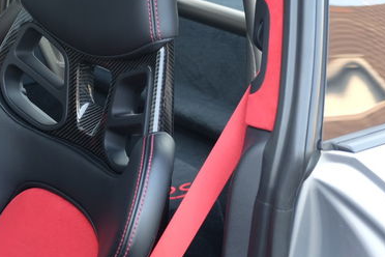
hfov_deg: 21.2
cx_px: 8
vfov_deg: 14.7
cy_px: 88
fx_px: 995
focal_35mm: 93
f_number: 3.6
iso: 400
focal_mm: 30.2
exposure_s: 1/60
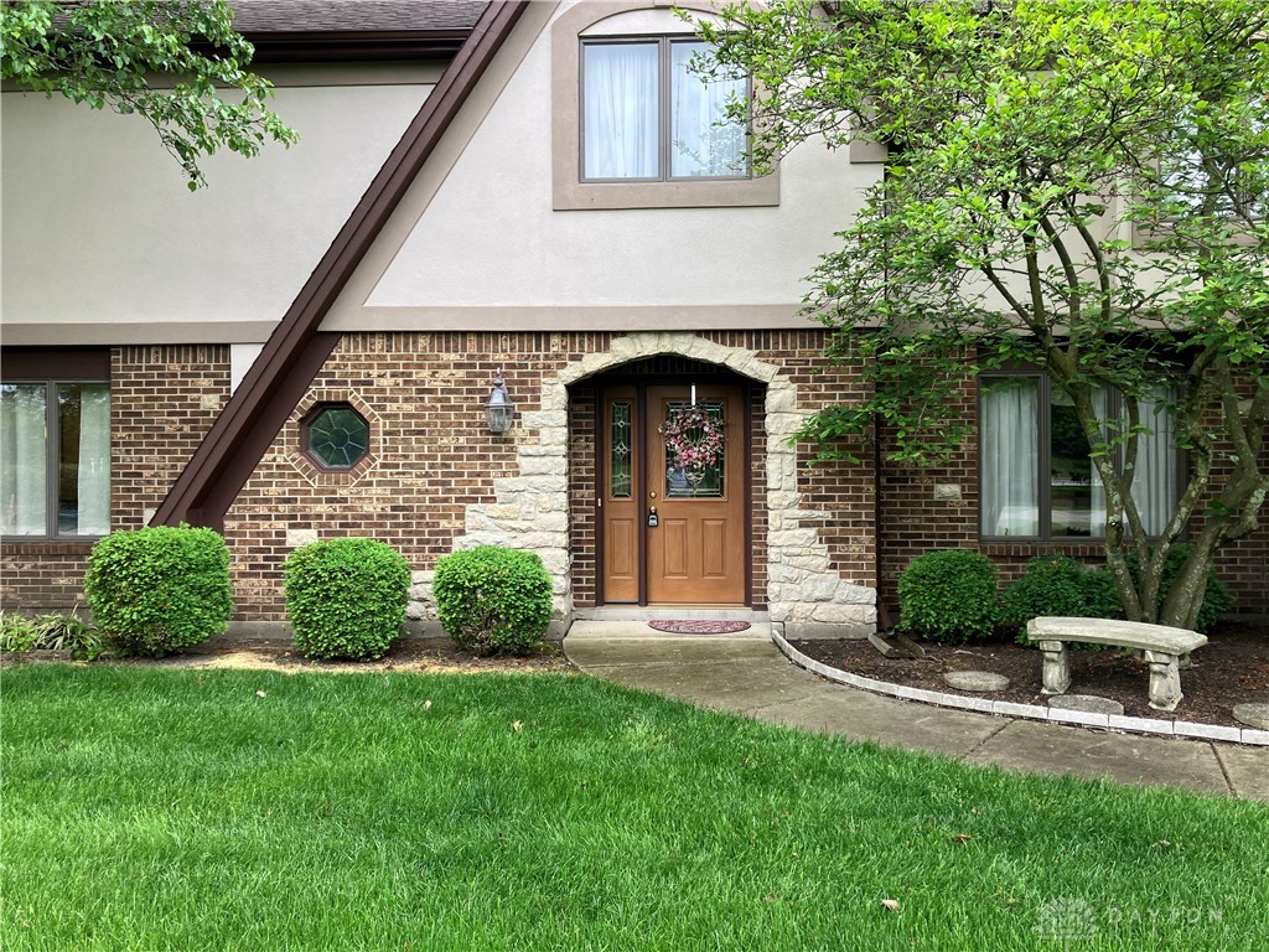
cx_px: 634
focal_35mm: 28
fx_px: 1026
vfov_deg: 49.7
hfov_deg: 63.4
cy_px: 476
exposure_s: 1/294
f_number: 1.8
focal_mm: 3.99
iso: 32
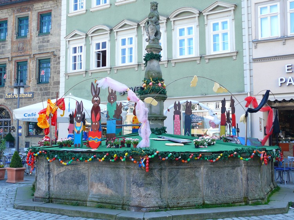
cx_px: 147
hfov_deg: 43.0
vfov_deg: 32.9
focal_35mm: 44
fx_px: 374
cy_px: 110
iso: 100
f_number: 3.2
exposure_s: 1/60
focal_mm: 9.3
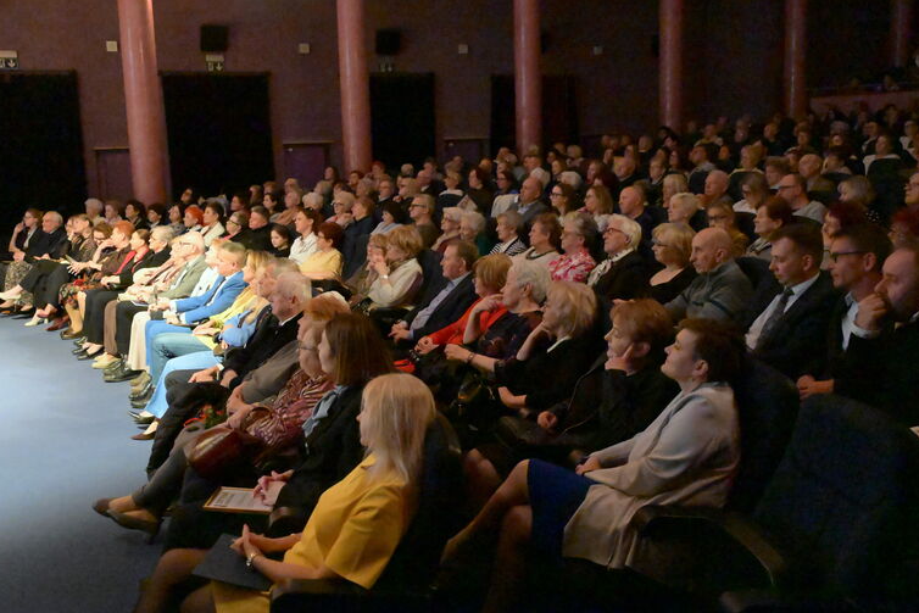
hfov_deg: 53.7
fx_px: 907
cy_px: 294
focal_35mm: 36
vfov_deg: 37.3
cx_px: 439
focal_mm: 33.5
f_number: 4.8
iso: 40000
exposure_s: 1/80
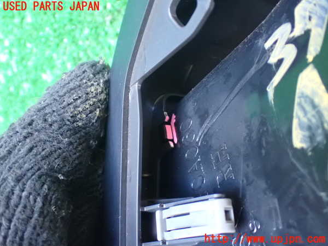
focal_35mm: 44
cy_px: 123
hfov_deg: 42.9
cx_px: 164
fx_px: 417
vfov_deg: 32.9
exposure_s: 1/30
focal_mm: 7.84
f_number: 2.9
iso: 1600
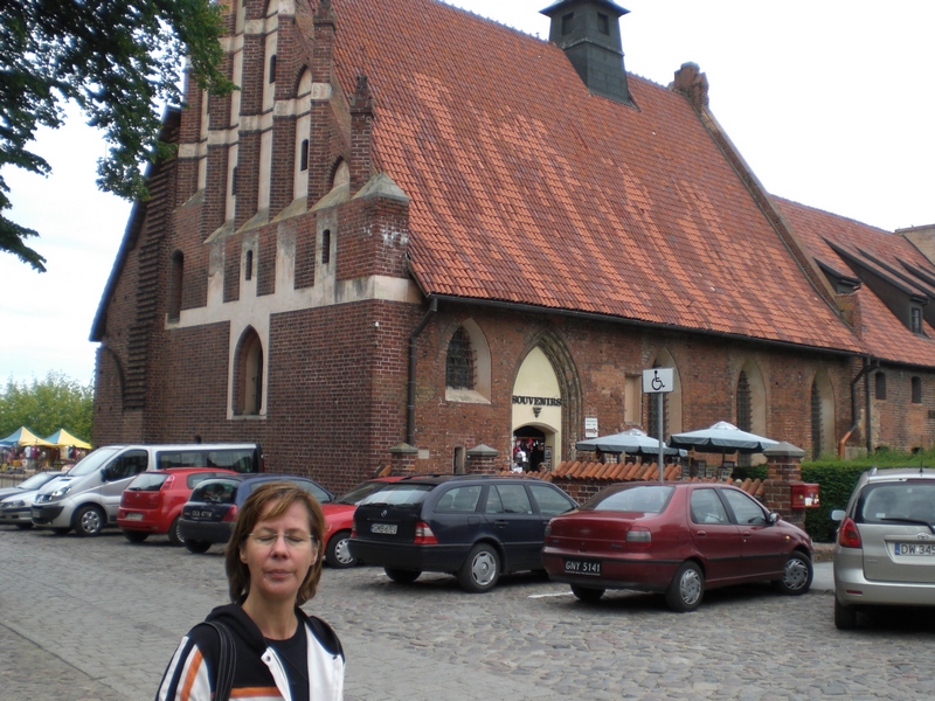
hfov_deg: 49.0
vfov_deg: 37.7
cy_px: 350
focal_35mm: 38
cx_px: 468
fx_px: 1026
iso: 50
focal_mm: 6.3
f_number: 3.1
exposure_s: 1/320
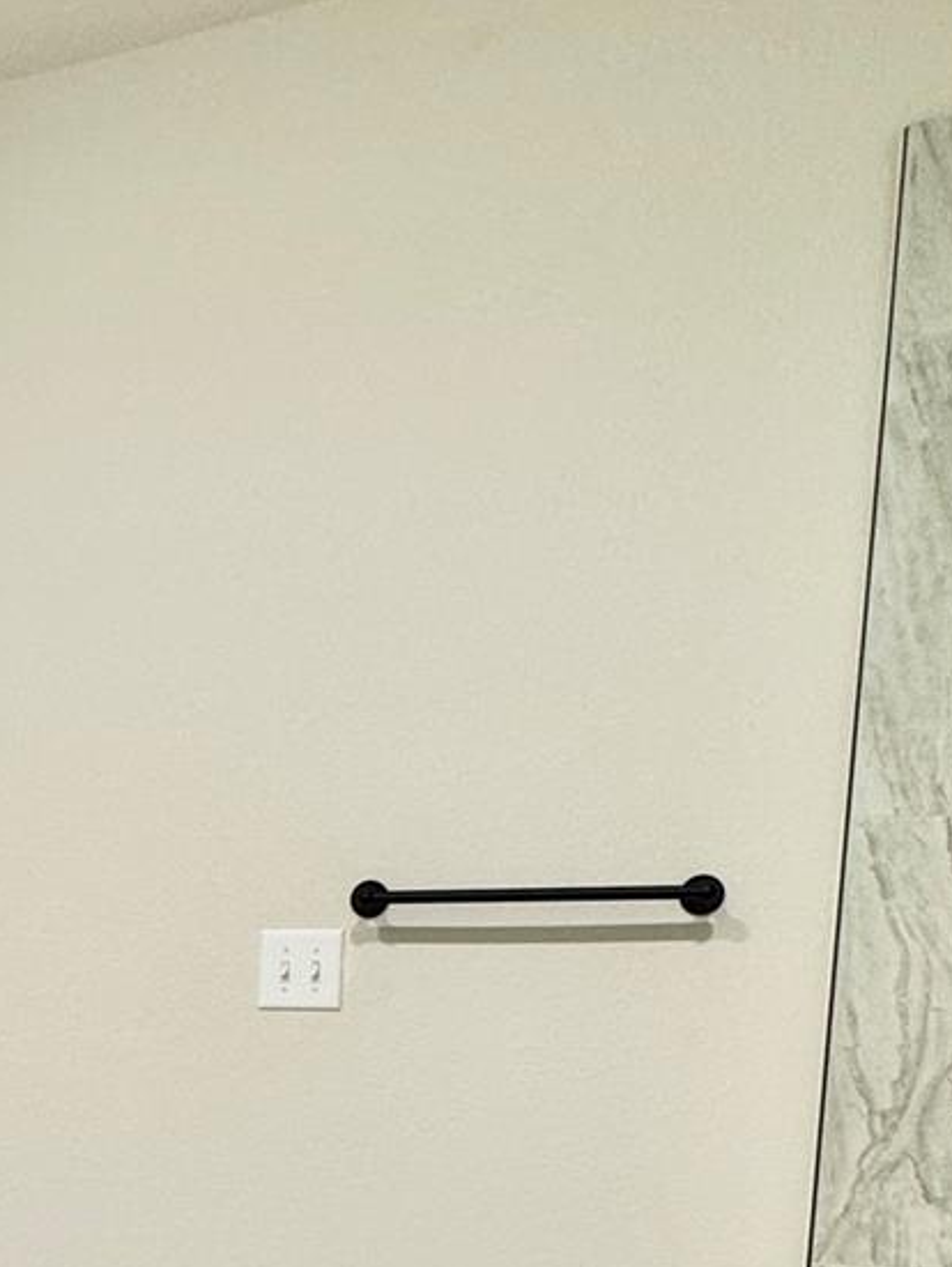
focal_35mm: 39
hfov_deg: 32.1
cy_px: 1173
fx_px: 1428
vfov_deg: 43.2
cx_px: -120
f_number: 2.2
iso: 200
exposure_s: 1/60
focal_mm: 2.22
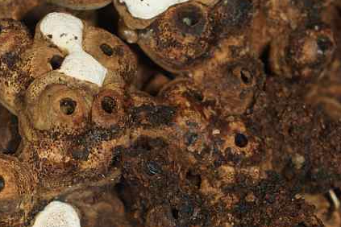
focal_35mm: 142
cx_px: 21
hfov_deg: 14.3
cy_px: 131
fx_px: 1345
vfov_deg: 9.7
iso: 100
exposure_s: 1/80
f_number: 8
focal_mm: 50
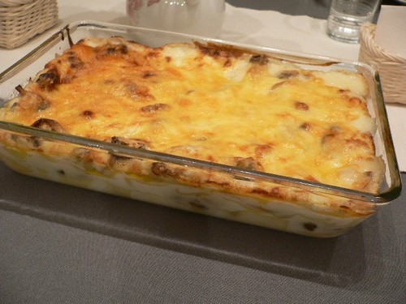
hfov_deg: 52.6
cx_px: 203
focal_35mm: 35
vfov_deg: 40.7
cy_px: 152
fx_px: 411
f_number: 2.8
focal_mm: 5.8
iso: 150
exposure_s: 1/13
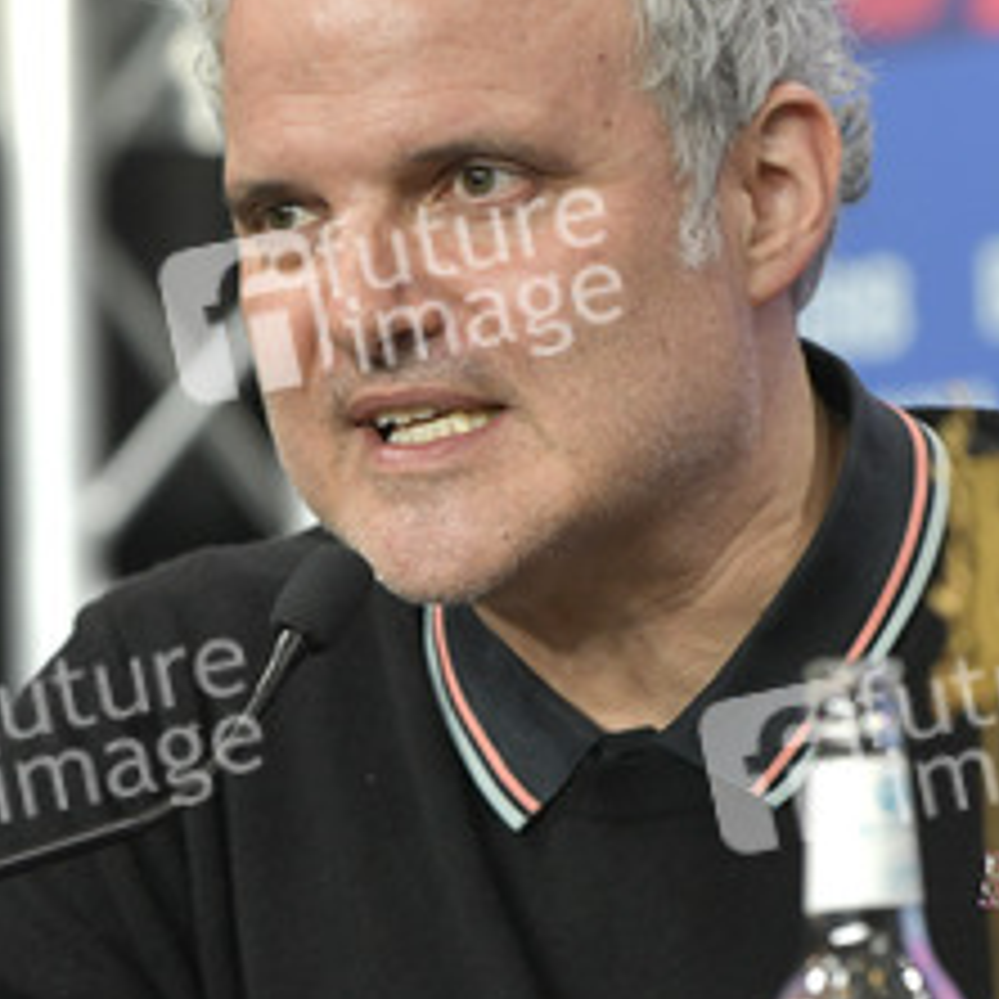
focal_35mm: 306
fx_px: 9991
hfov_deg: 5.7
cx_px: 522
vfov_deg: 5.7
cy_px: 522
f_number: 5.6
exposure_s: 1/250
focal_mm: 200
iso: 2000
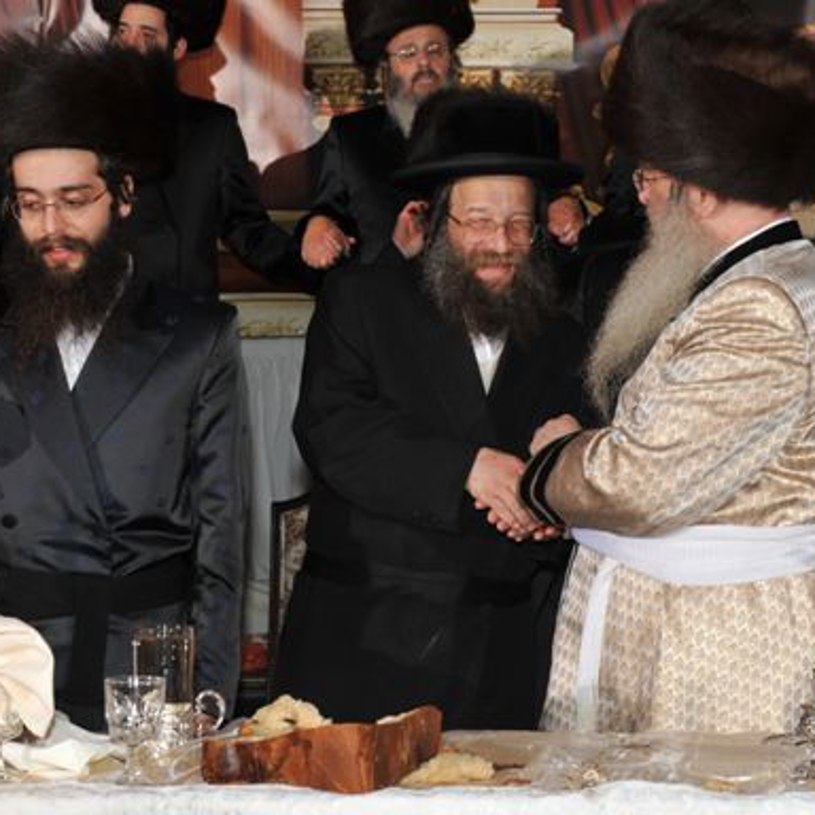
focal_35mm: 85
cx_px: 565
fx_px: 2264
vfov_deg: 20.4
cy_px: 361
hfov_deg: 20.3
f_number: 8
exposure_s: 1/160
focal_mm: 48
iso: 400
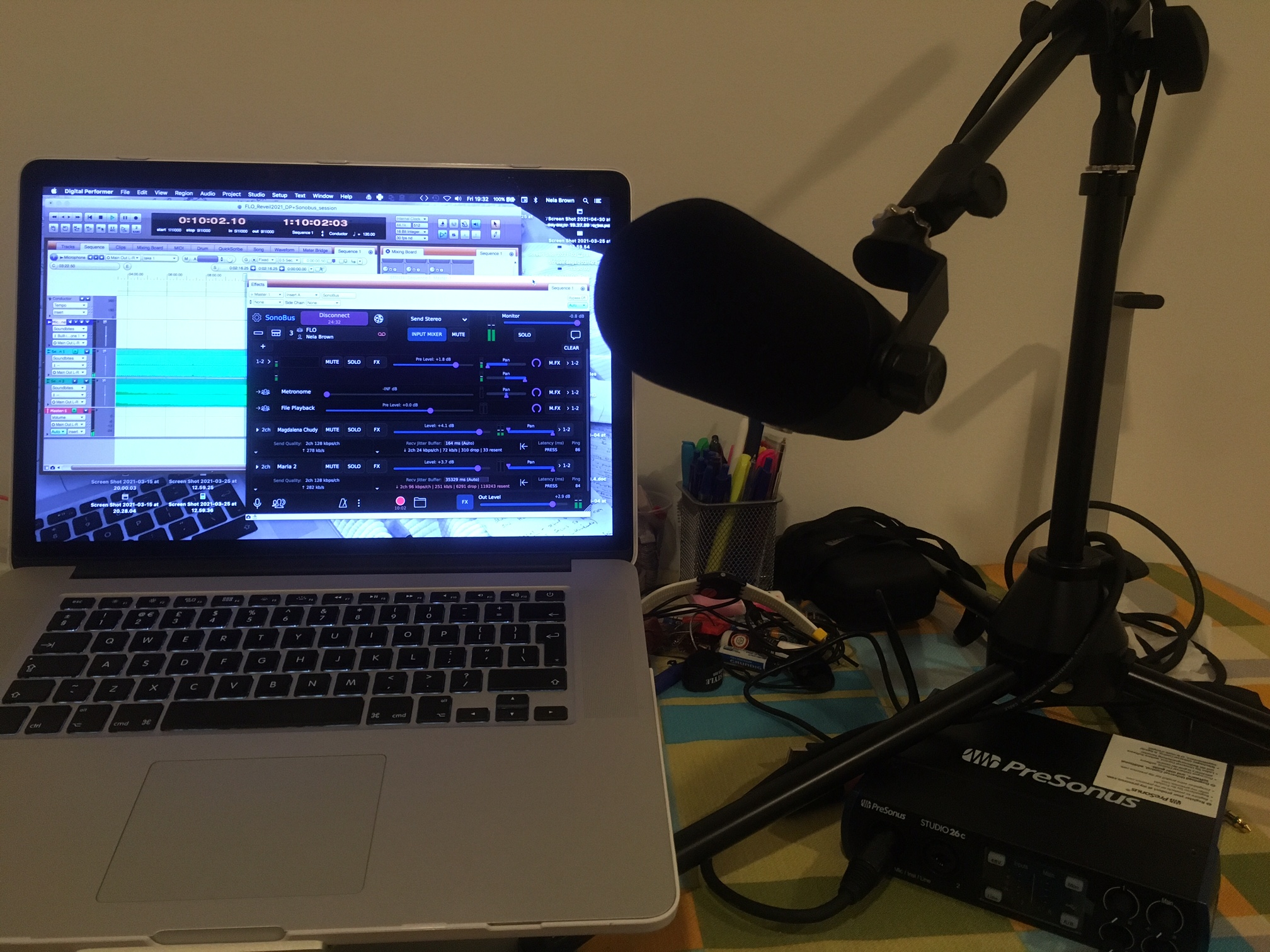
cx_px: 635
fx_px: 1064
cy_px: 476
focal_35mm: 29
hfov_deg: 61.7
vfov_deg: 48.2
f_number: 2.2
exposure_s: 1/33
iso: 200
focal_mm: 4.15
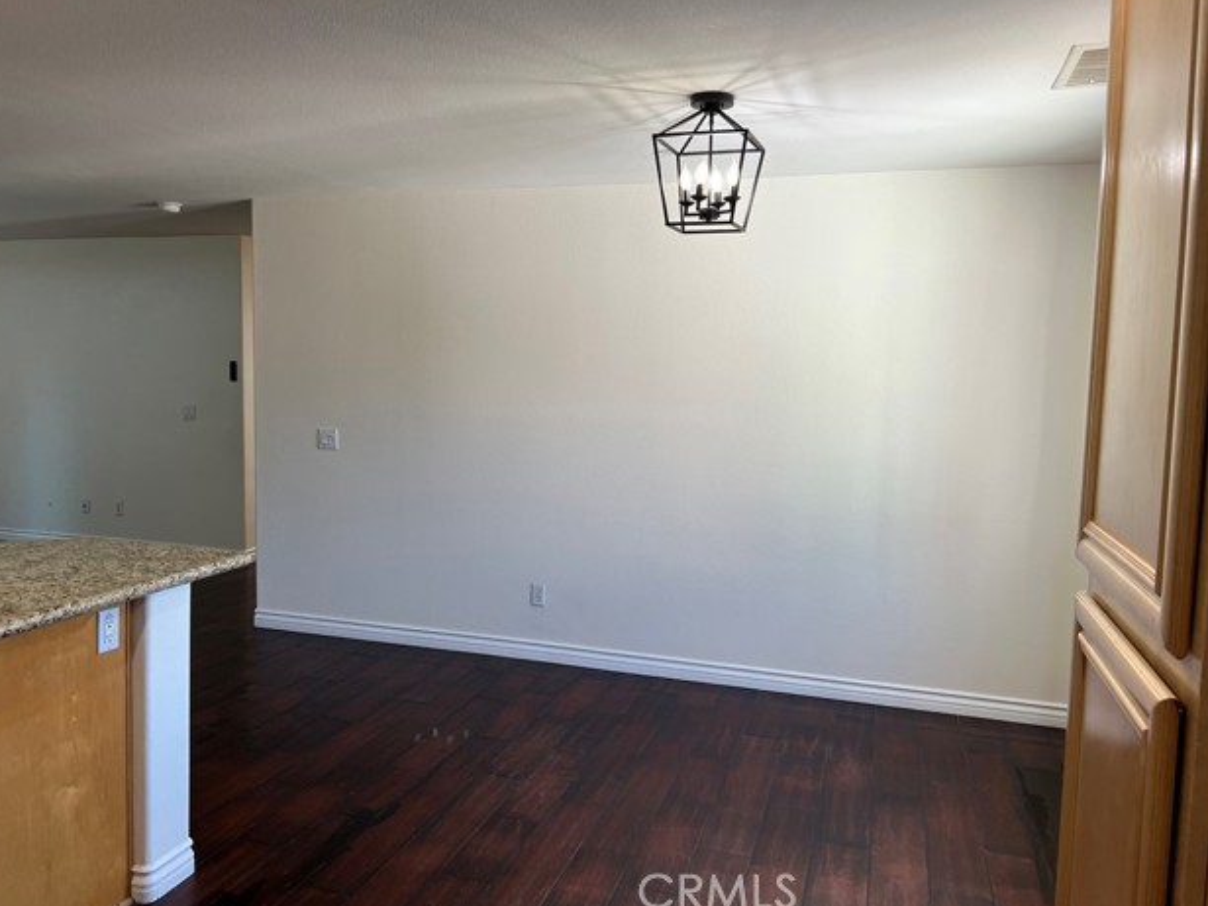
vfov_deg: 51.4
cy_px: 449
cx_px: 582
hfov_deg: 65.3
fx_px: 942
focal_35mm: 27
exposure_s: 1/120
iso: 50
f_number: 1.5
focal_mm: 5.7
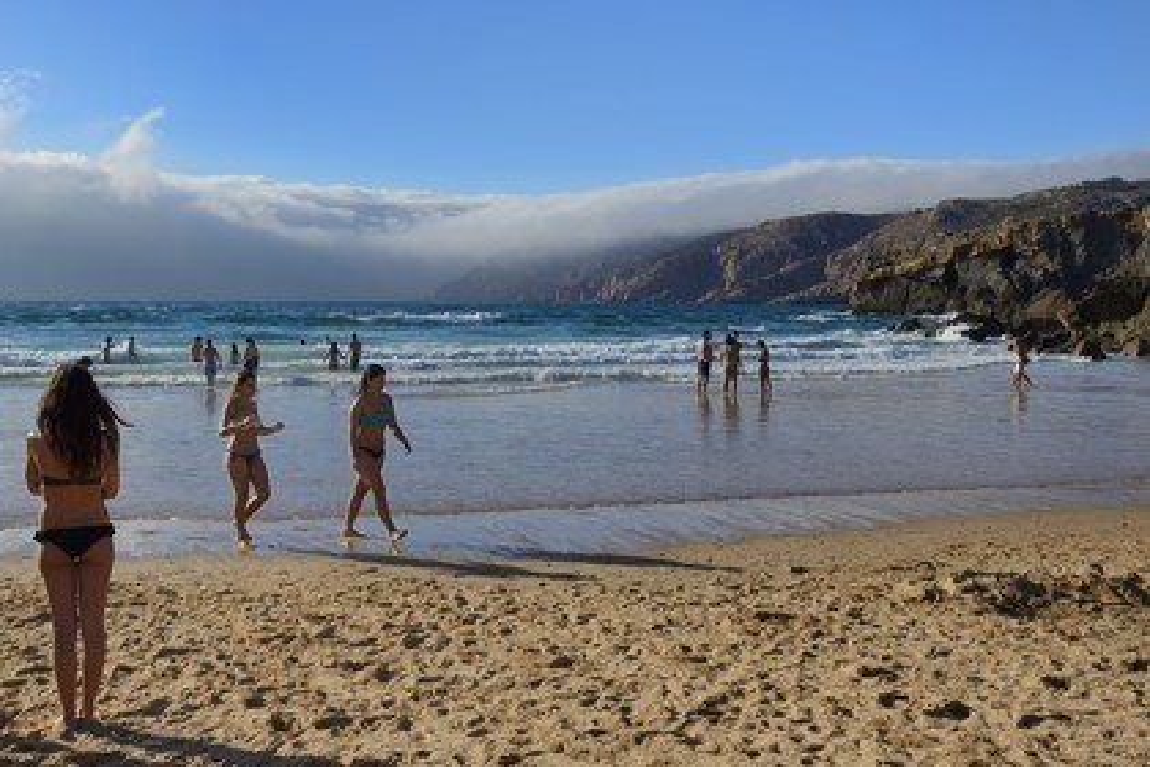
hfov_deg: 60.3
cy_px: 384
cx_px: 575
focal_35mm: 31
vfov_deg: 42.3
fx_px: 990
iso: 200
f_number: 14
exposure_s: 1/320
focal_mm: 31
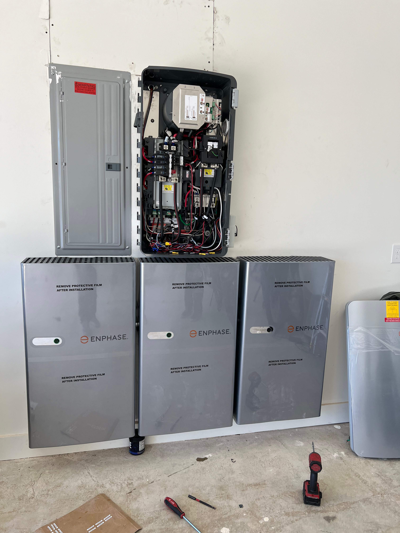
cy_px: 266
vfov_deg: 67.3
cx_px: 200
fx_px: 401
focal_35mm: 26
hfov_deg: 53.1
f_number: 1.5
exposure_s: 1/341
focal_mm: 5.7
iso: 50
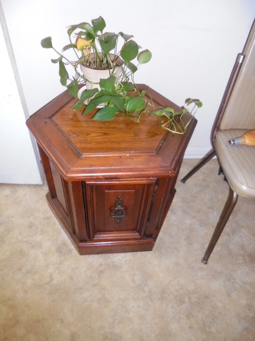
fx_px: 255
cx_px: 128
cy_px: 170
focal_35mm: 26
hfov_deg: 53.1
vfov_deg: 67.3
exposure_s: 1/30
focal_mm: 4.6
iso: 400
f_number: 3.5
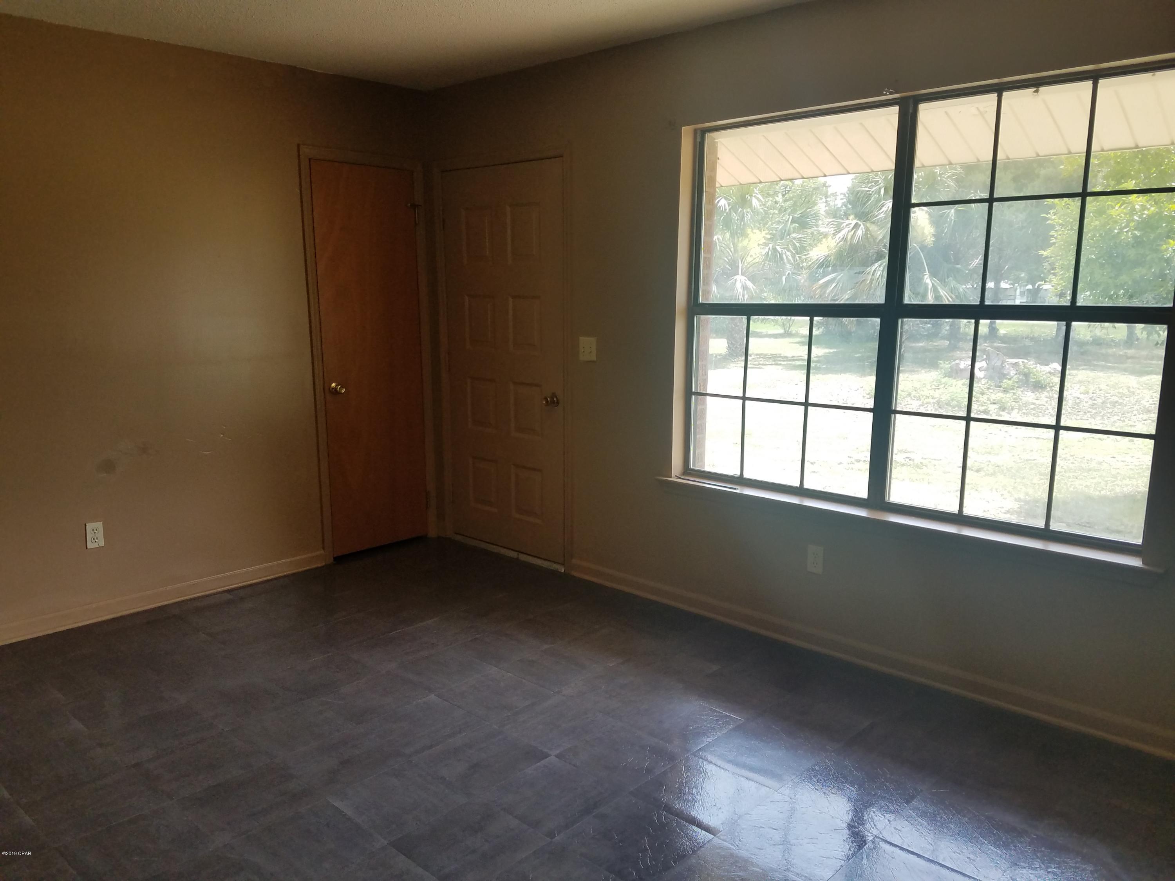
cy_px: 440
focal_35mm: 26
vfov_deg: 53.1
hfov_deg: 67.3
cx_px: 588
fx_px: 883
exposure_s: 1/212
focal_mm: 4.2
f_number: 1.7
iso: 40
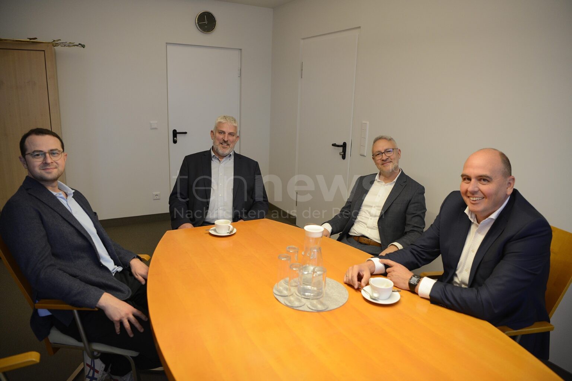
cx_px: 286
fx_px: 381
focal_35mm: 24
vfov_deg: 53.2
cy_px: 190
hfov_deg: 73.7
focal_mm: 24
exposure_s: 1/250
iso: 1250
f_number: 3.2
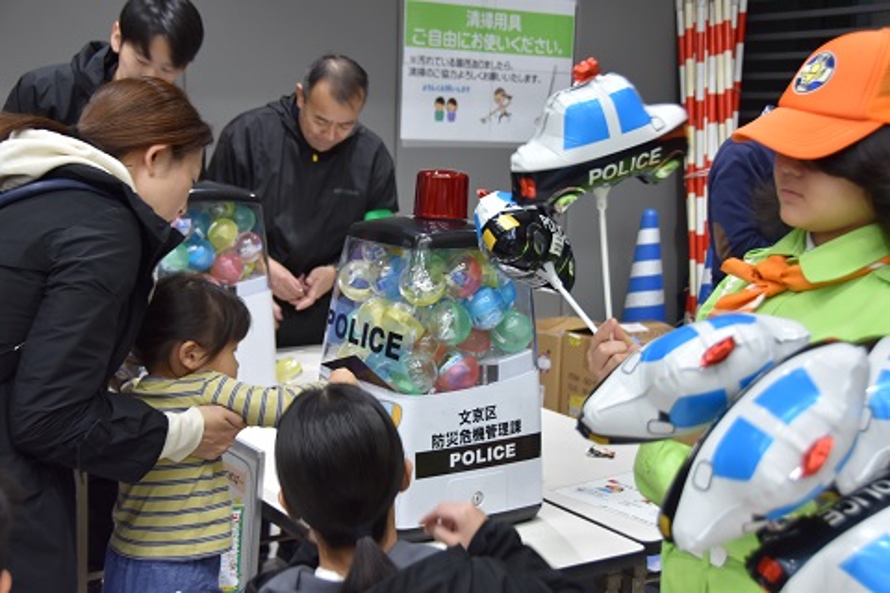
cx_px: 445
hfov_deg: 41.1
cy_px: 296
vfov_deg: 28.1
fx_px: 1187
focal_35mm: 48
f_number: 4.2
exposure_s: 1/60
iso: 560
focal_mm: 32
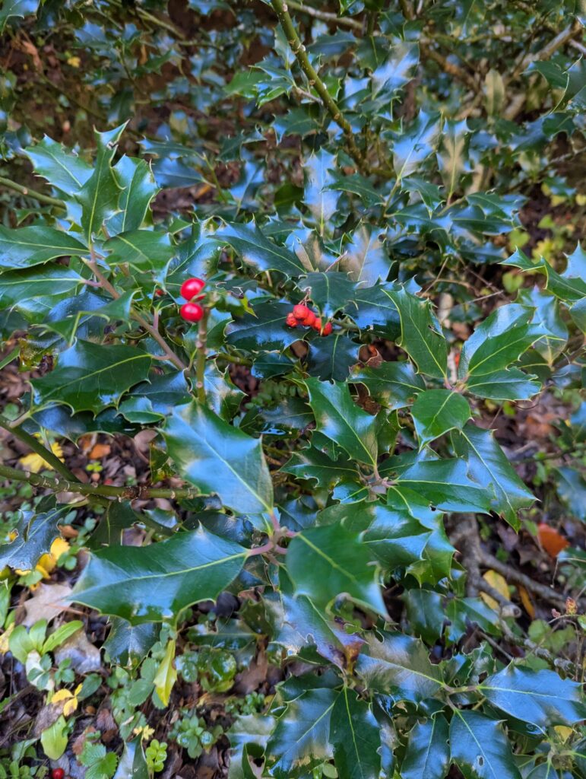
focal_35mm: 24
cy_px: 390
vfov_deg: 71.5
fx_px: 540
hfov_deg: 56.9
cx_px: 293
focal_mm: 6.81
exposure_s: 1/189
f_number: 1.85
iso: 491
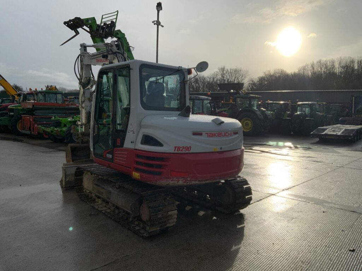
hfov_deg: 61.7
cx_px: 181
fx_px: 303
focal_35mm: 29
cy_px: 136
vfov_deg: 48.2
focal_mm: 3
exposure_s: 1/4785
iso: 20
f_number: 1.8
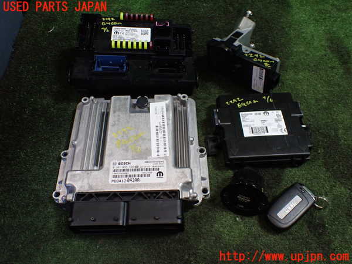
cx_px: 176
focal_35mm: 30
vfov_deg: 46.8
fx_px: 305
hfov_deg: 60.0
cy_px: 132
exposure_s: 1/125
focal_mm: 5.4
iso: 500
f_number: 2.3
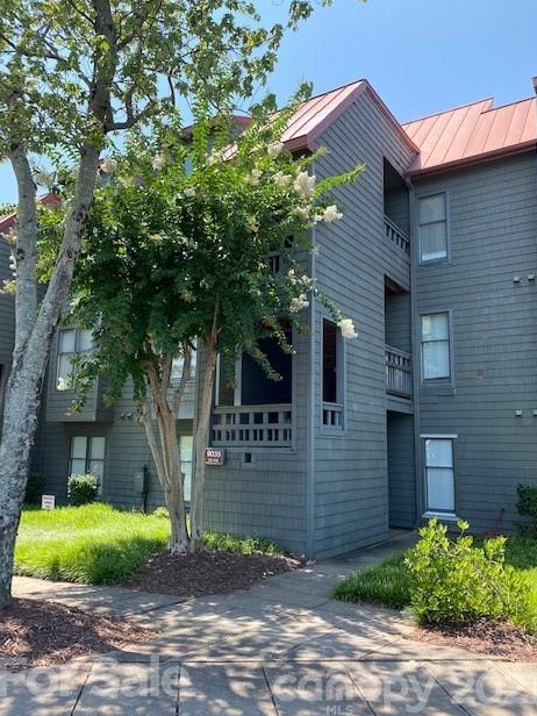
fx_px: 558
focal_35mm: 27
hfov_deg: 51.4
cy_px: 361
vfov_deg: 65.3
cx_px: 271
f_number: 1.8
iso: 32
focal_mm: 4.25
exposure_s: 1/673
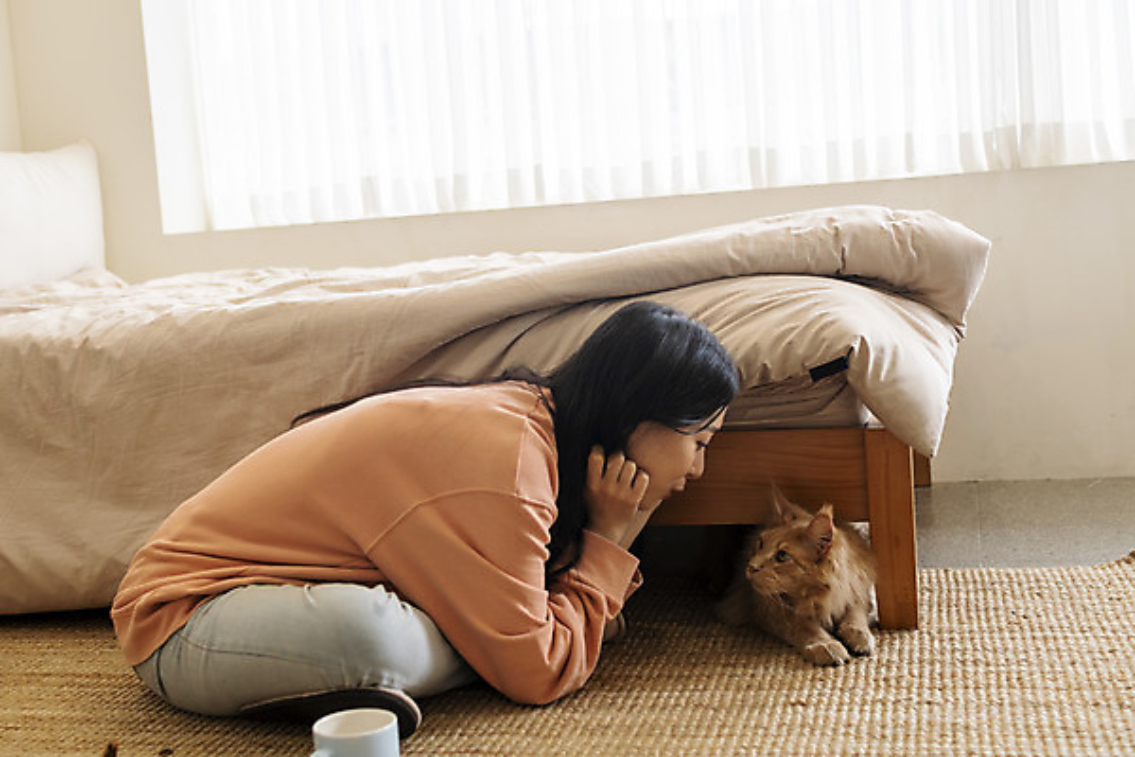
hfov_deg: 43.6
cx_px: 568
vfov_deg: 29.9
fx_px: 1419
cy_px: 378
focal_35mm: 45
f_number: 2.5
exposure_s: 1/400
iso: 250
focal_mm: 30
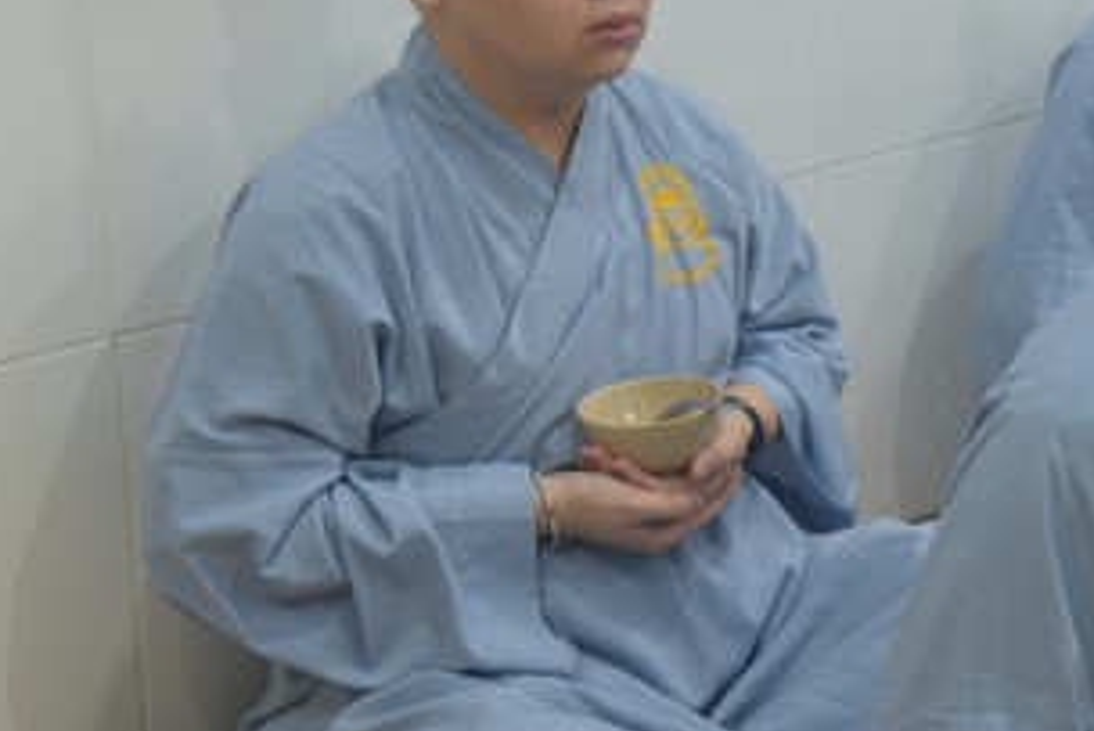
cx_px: 1094
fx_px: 3101
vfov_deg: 13.4
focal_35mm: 102
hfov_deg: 19.4
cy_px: 324
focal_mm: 50
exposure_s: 1/60
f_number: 4
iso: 720
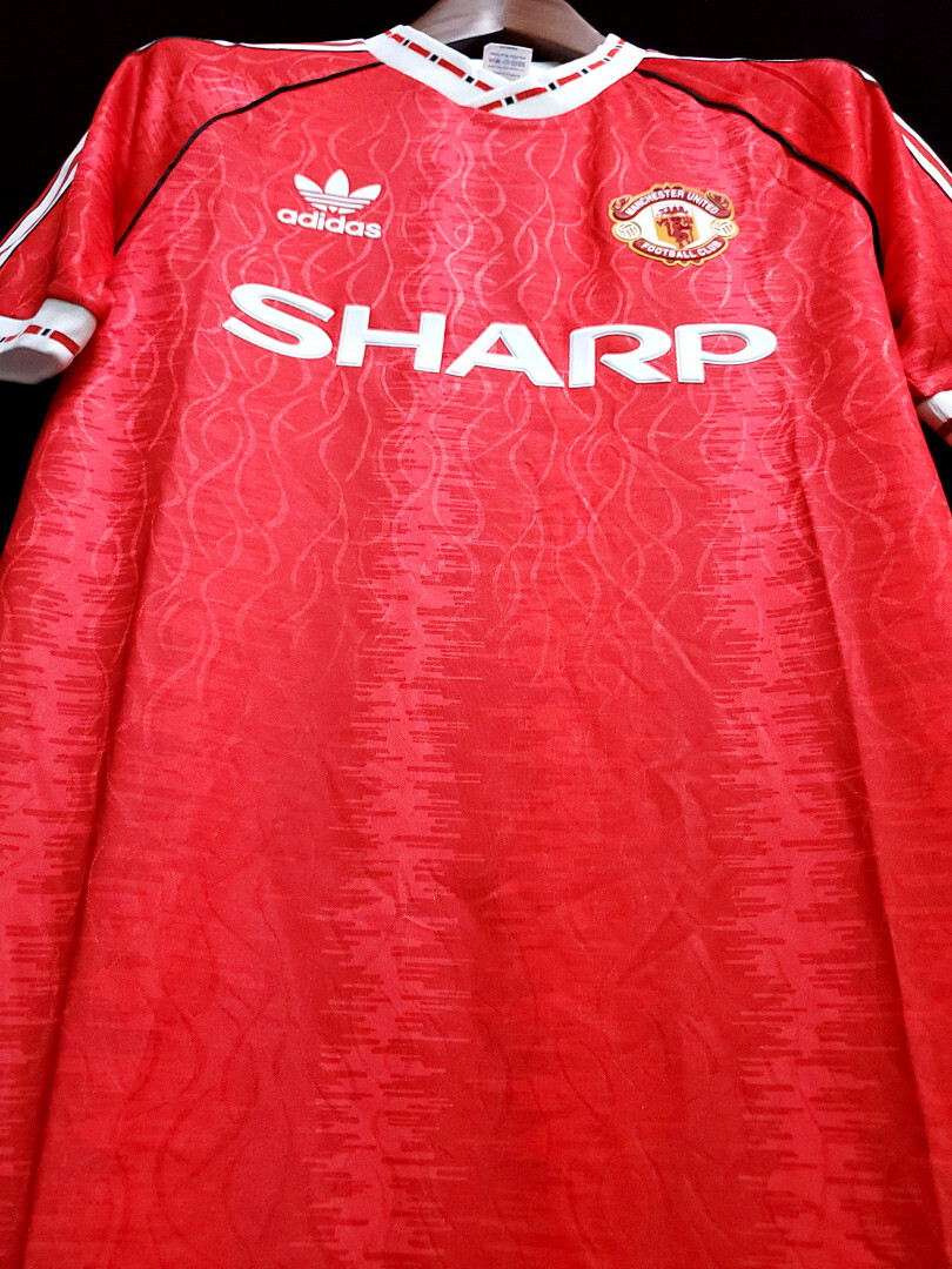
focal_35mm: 26
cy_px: 634
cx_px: 476
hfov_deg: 53.1
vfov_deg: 67.3
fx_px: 953
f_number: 1.5
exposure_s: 1/30
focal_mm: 4.3
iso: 500
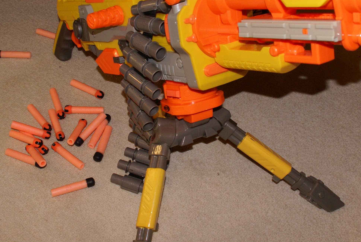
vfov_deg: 25.1
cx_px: 179
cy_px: 106
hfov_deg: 36.8
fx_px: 542
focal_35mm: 54
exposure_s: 1/60
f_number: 5.6
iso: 400
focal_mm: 18
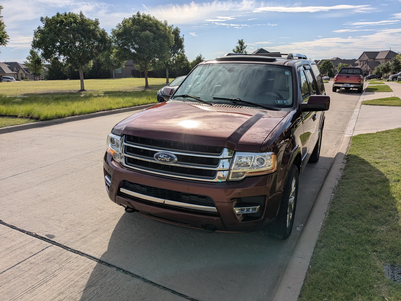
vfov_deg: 51.4
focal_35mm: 27
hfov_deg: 65.3
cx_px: 200
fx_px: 313
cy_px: 150
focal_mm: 4.38
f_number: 1.73
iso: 50
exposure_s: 1/7812
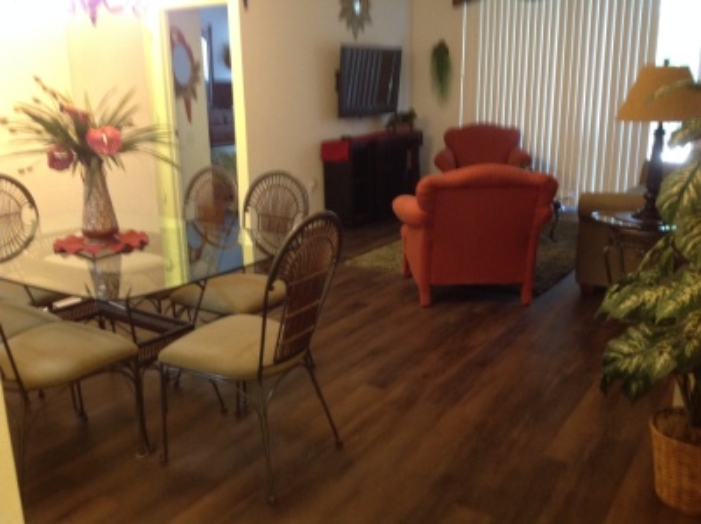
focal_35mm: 35
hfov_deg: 52.7
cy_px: 262
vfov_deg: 40.6
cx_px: 350
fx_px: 708
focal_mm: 4.28
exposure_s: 1/15
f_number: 2.4
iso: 250
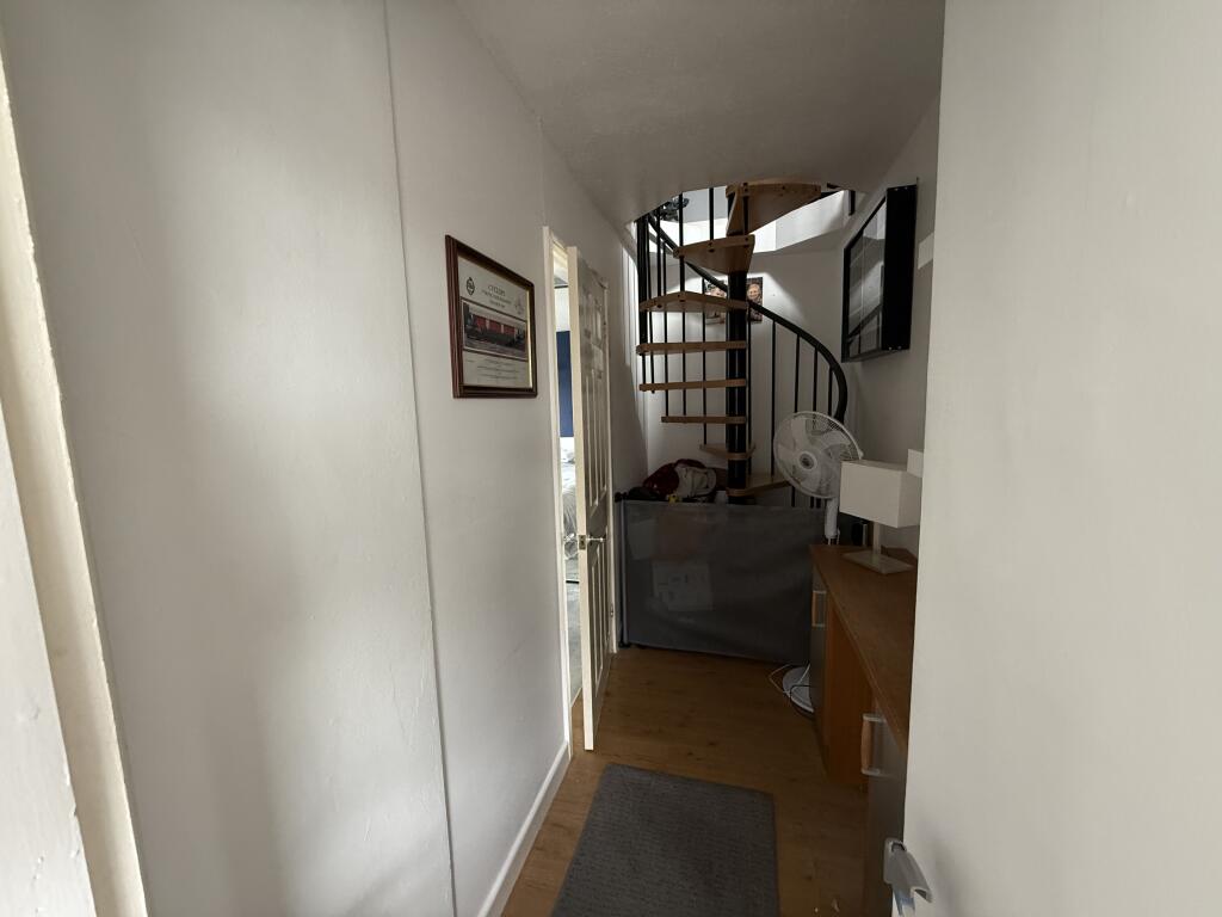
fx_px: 494
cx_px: 611
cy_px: 458
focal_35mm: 14
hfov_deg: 102.1
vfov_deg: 85.7
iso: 320
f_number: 2.2
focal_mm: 2.22
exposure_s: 1/90
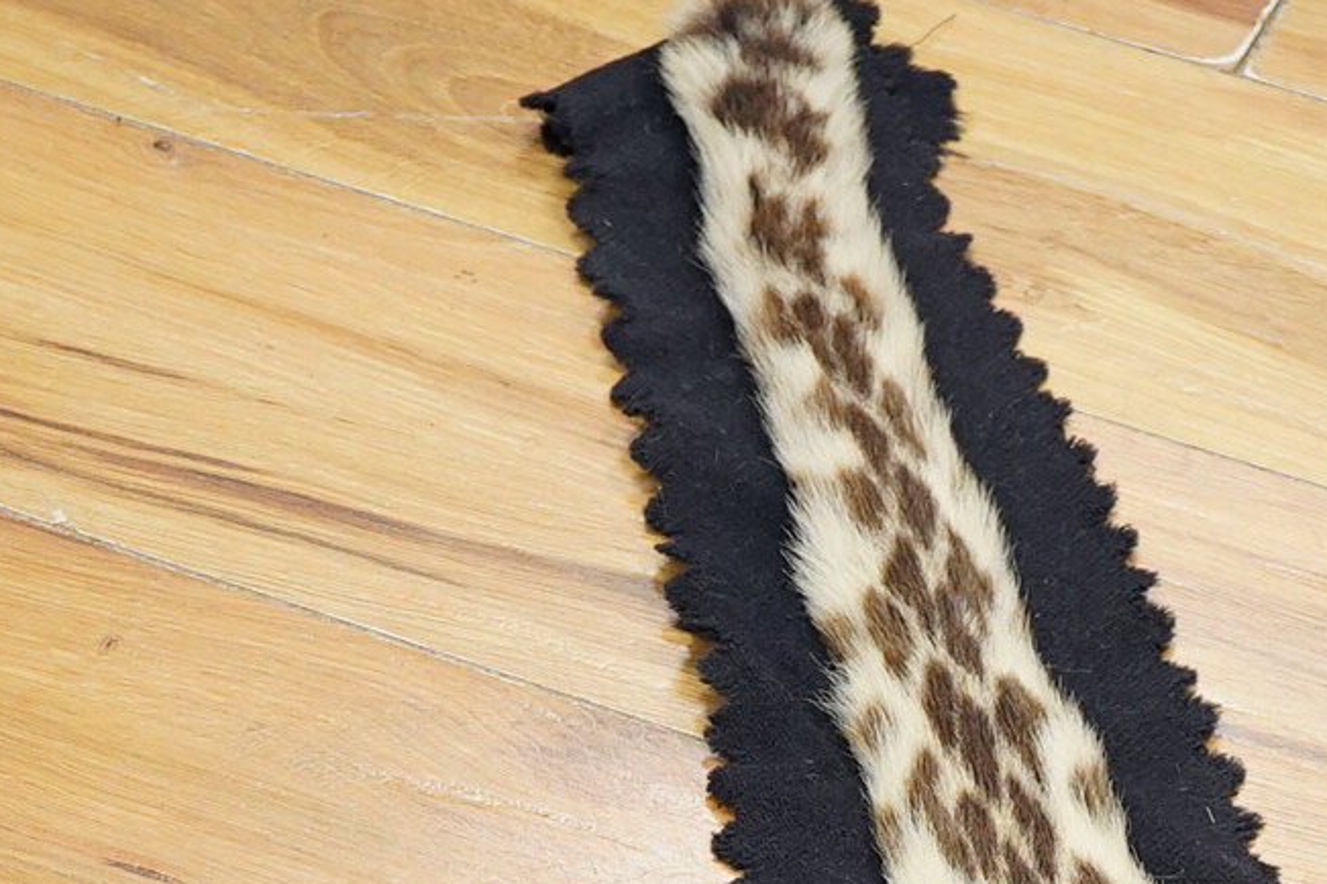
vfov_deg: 9.8
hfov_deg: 15.0
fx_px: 5013
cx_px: 907
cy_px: 1236
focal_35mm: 136
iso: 1250
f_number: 3.5
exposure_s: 1/125
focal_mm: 30
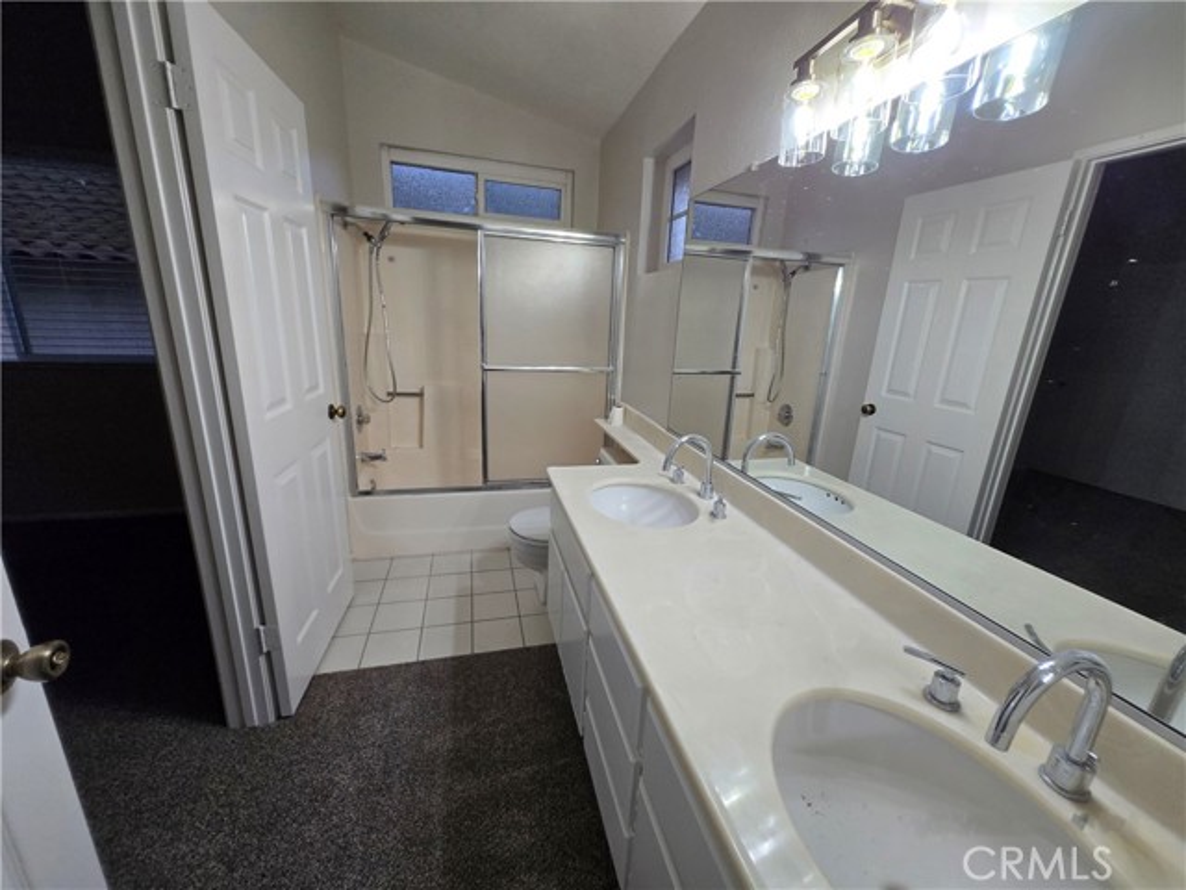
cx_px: 593
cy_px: 445
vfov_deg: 89.9
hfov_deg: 106.2
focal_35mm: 13
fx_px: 445
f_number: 2.2
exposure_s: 1/60
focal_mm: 1.7
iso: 80
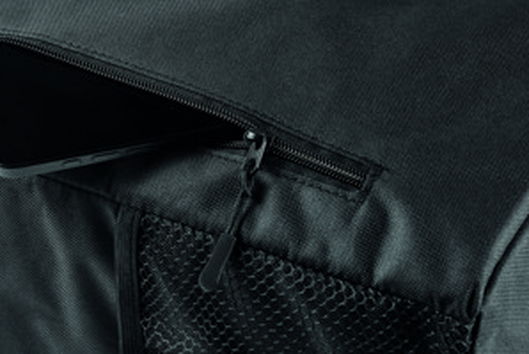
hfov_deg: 11.9
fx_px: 2514
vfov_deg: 8.0
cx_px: 62
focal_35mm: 171
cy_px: 112
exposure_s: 1/125
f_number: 11
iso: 125
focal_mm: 85
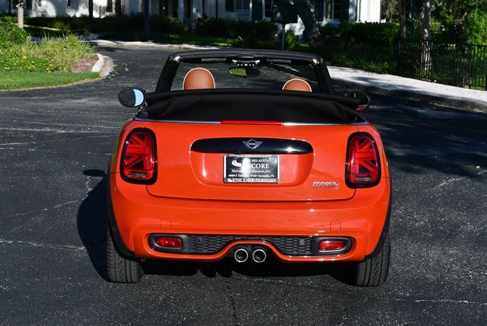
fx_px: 975
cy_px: 163
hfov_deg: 28.0
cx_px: 244
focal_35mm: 72
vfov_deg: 19.0
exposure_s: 1/320
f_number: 9
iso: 100
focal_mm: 36
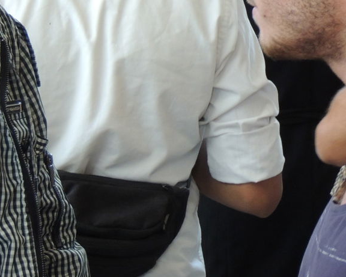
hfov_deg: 7.7
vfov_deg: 6.2
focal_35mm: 249
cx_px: 338
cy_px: 22
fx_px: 2550
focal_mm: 18.7
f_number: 4.2
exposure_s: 1/60
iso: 400
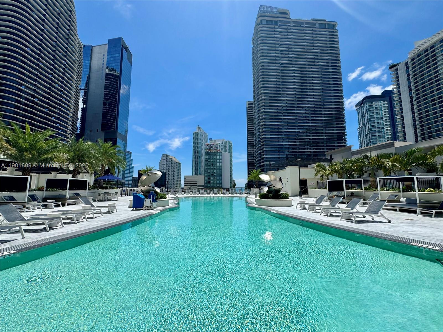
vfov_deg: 85.7
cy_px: 166
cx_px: 222
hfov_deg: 102.1
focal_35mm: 14
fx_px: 179
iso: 50
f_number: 2.2
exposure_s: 1/3546
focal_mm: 2.22
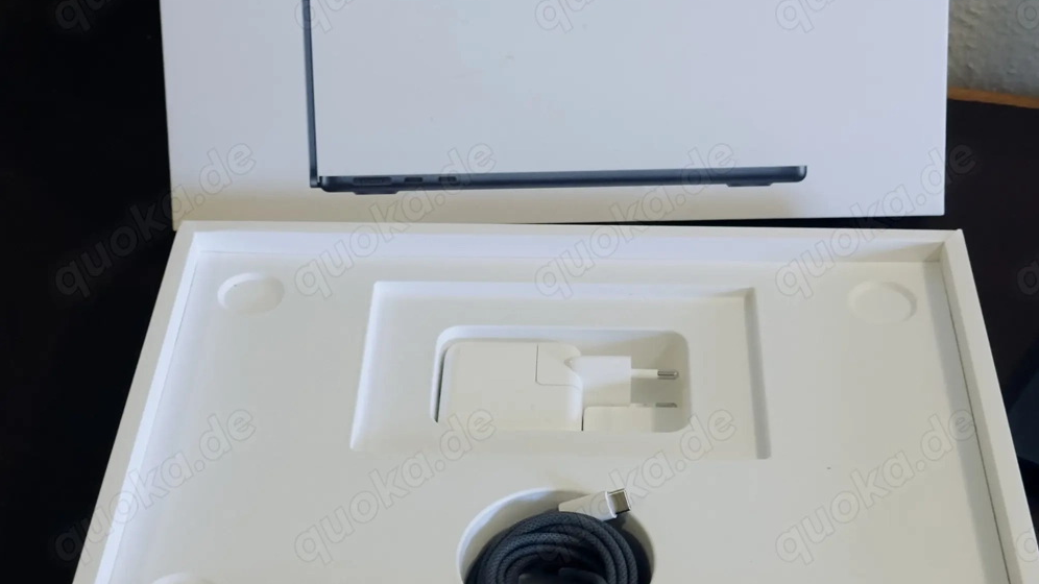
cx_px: 520
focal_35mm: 70
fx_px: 1928
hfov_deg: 30.2
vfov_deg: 17.2
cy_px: 271
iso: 250
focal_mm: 6.86
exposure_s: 1/50
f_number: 1.78
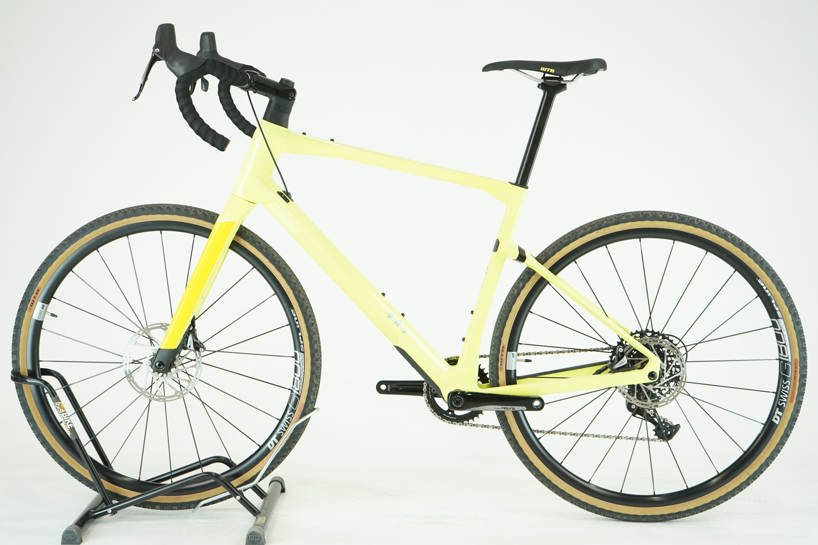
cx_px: 409
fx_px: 1250
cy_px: 272
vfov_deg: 24.6
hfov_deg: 36.2
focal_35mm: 55
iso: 1600
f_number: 5.6
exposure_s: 1/200
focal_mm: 55
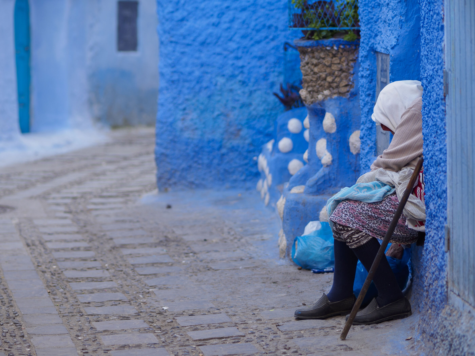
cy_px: 178
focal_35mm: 150
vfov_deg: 9.9
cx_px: 238
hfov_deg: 13.2
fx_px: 2058
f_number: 2
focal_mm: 75
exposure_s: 1/160
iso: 200
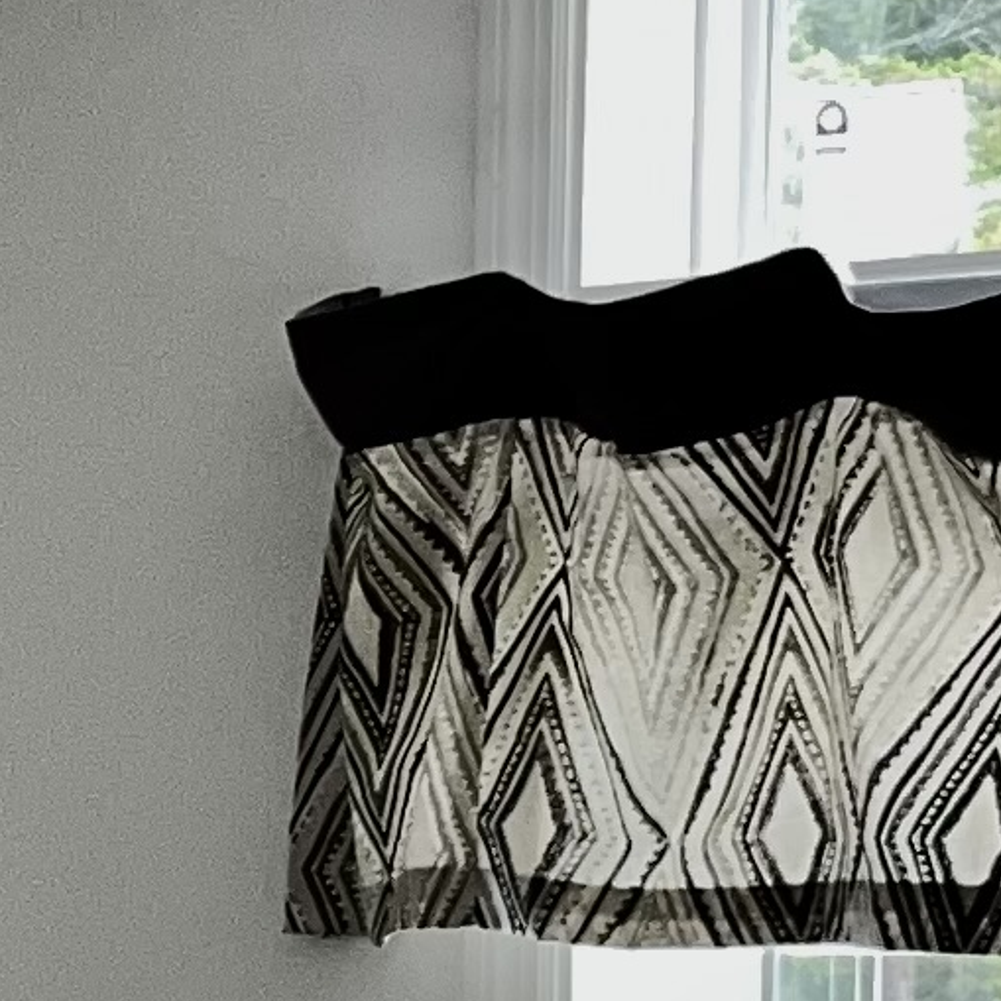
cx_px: -682
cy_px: 1060
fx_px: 5954
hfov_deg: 9.2
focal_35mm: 182
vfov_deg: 9.5
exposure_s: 1/158
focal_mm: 5.1
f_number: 1.6
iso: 64
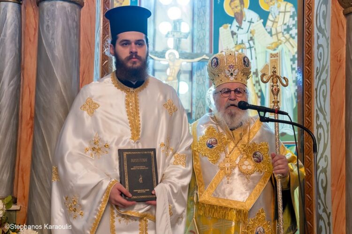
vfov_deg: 25.1
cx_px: 176
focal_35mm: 54
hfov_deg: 36.9
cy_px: 117
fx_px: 528
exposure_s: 1/125
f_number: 5.6
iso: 4000
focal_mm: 54
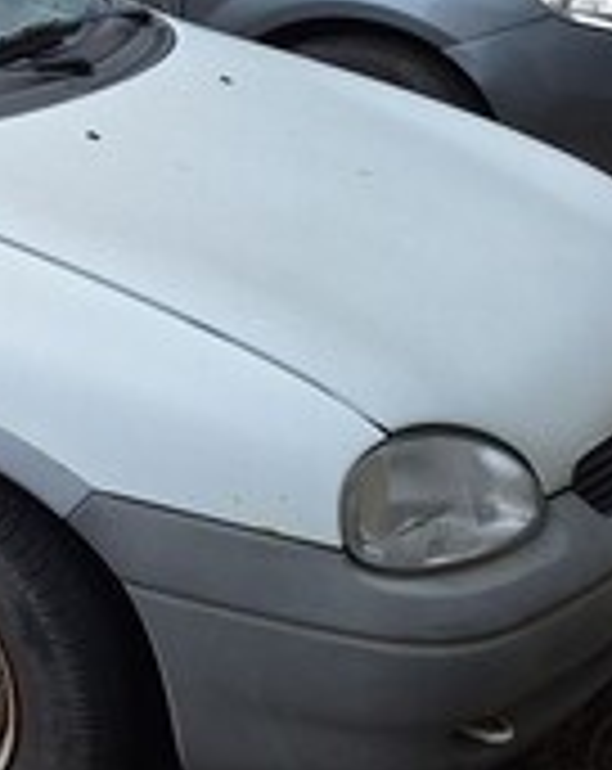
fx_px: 1795
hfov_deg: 15.9
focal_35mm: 79
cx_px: -544
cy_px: 63
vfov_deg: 23.5
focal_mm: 5.54
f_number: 1.8
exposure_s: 1/791
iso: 40
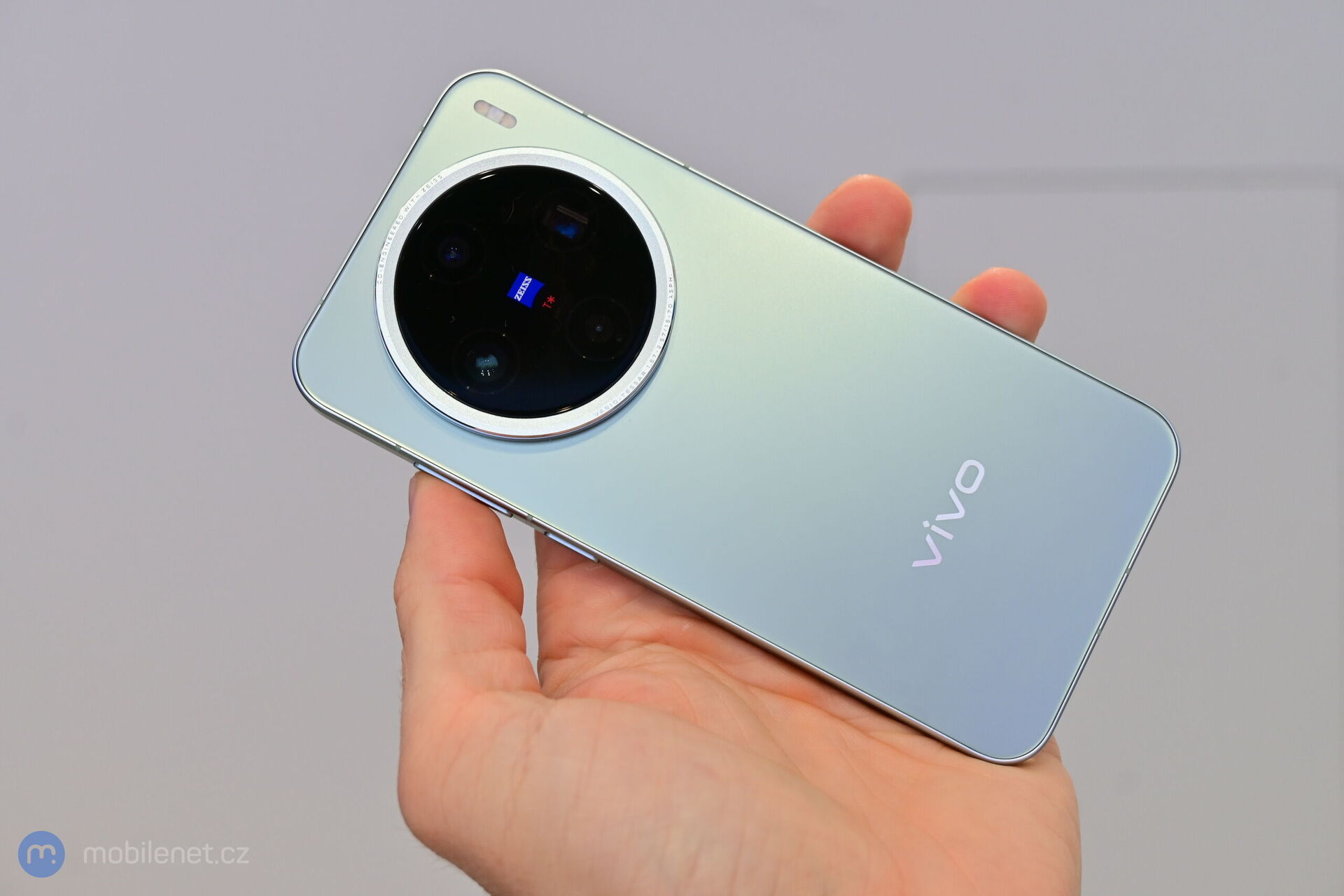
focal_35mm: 47
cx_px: 672
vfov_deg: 28.5
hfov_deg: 41.7
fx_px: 1764
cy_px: 448
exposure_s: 1/125
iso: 320
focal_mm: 31.5
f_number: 5.6
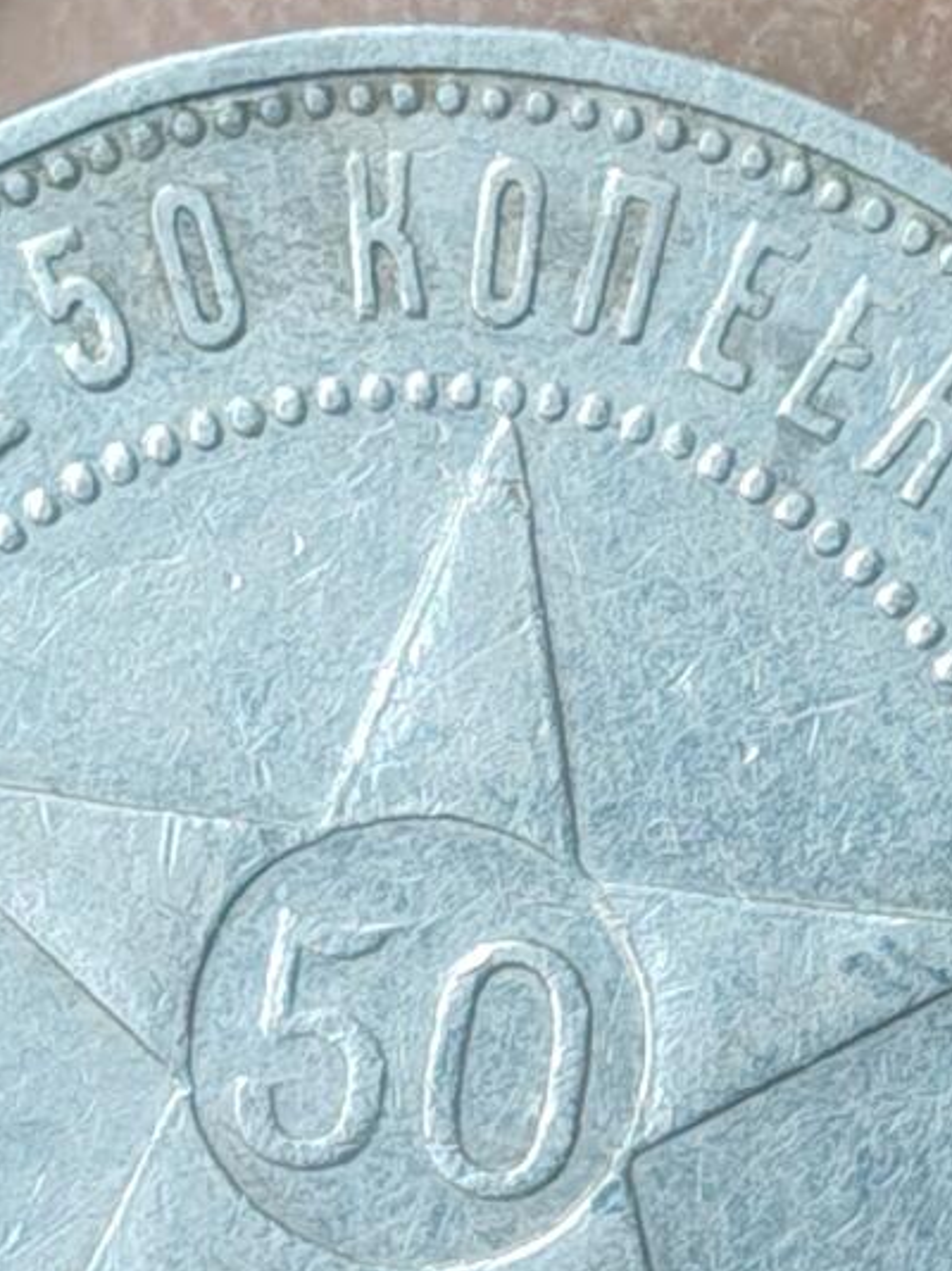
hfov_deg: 8.6
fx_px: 6312
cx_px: 405
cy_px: 812
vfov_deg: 11.5
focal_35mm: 172
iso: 671
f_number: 1.88
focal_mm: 4.84
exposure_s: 1/60
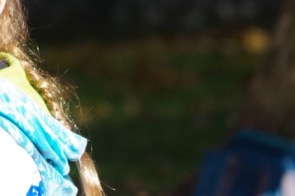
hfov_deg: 1.8
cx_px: 17
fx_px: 9360
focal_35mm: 1144
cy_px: 155
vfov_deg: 1.2
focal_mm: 200
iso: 400
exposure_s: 1/640
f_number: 5.6
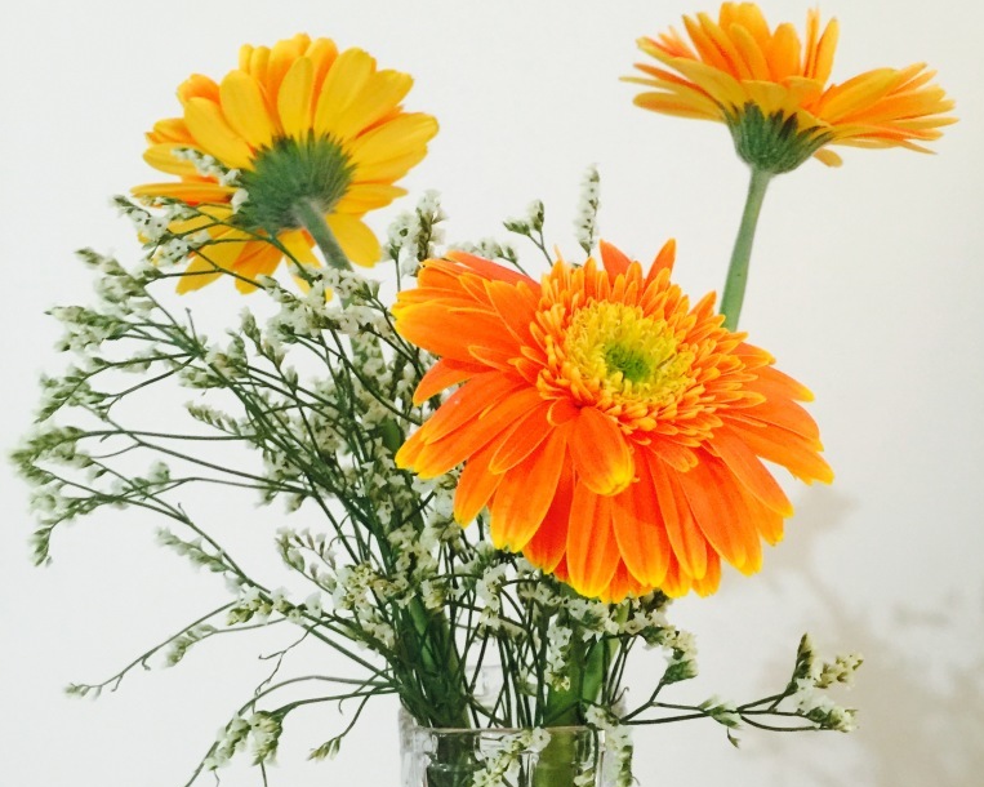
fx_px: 1106
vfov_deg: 39.1
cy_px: 390
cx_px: 494
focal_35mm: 38
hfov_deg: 47.9
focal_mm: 4.15
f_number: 2.2
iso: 125
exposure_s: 1/8
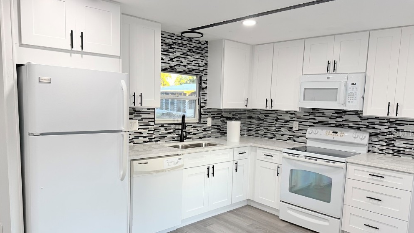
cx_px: 212
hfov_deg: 69.8
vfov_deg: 42.8
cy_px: 133
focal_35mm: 27
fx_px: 296
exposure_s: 1/142
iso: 125
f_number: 1.78
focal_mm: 6.76
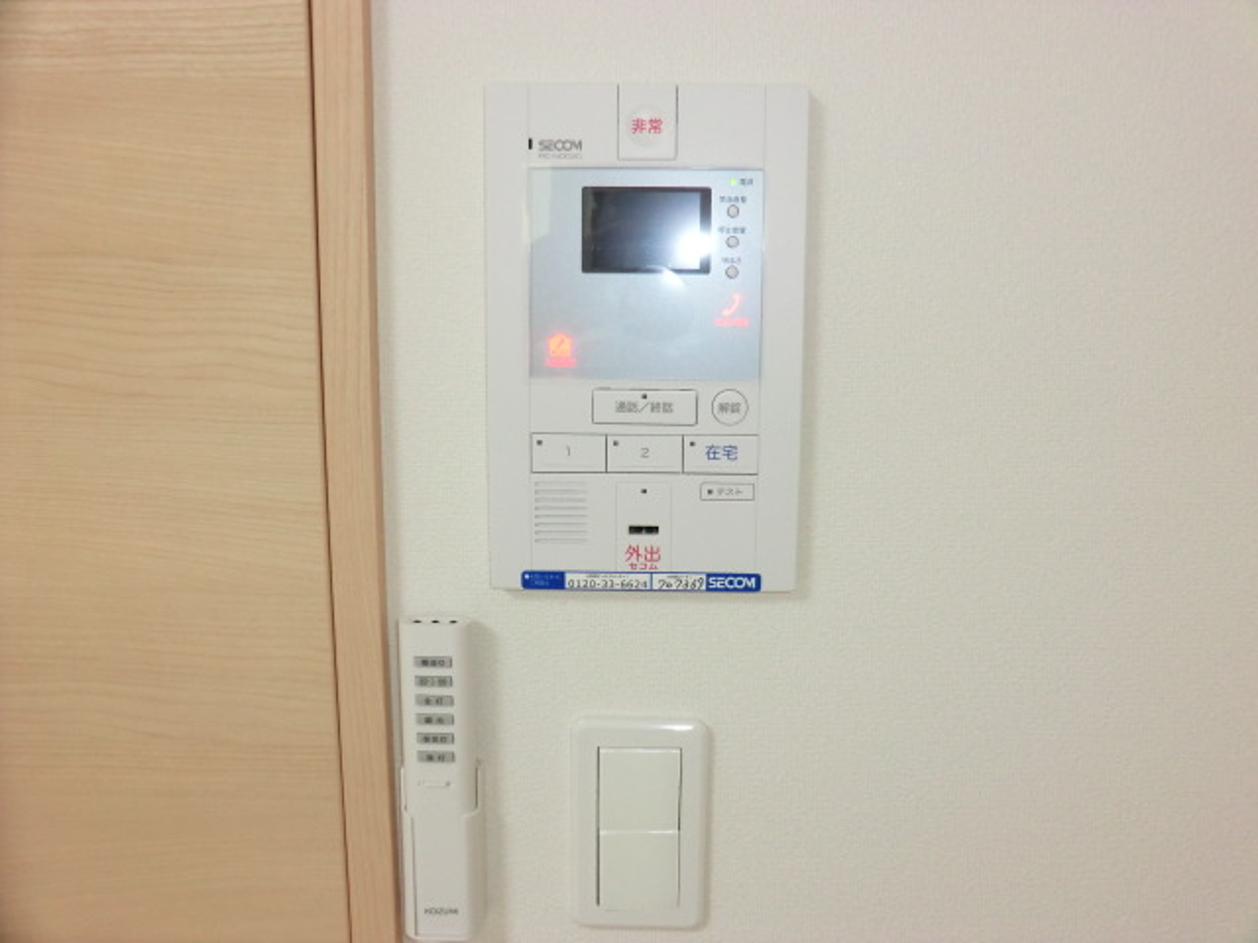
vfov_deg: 48.2
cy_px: 472
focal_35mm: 29
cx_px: 629
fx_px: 1054
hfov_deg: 61.7
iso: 320
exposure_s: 1/60
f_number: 3.5
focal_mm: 5.2
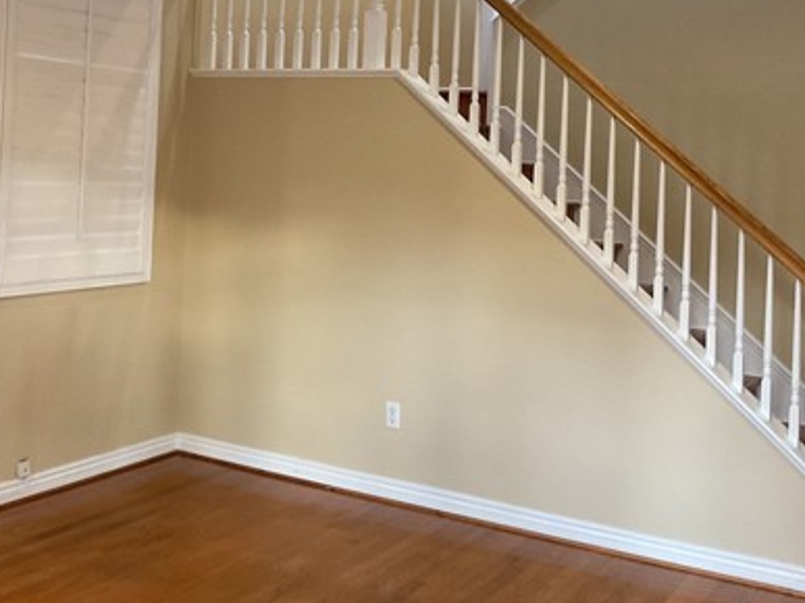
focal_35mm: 48
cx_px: 339
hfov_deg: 39.6
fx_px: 1116
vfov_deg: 29.7
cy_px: 143
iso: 200
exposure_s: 1/60
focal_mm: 3
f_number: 1.8
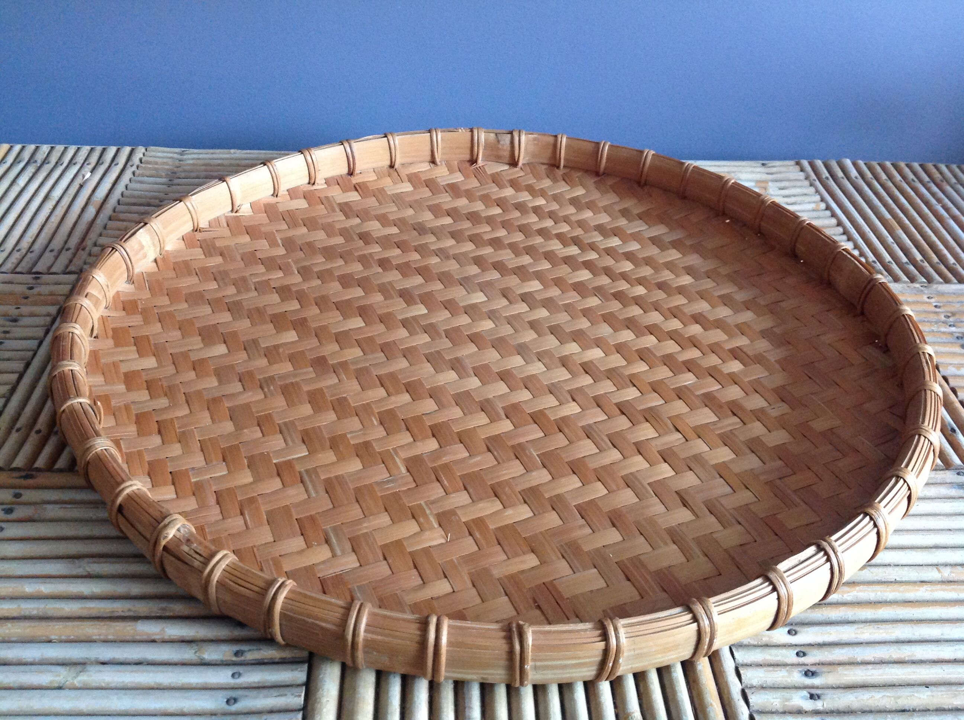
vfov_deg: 40.6
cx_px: 482
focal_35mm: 35
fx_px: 973
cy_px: 360
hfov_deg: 52.7
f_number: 2.4
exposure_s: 1/15
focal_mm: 4.28
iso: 250
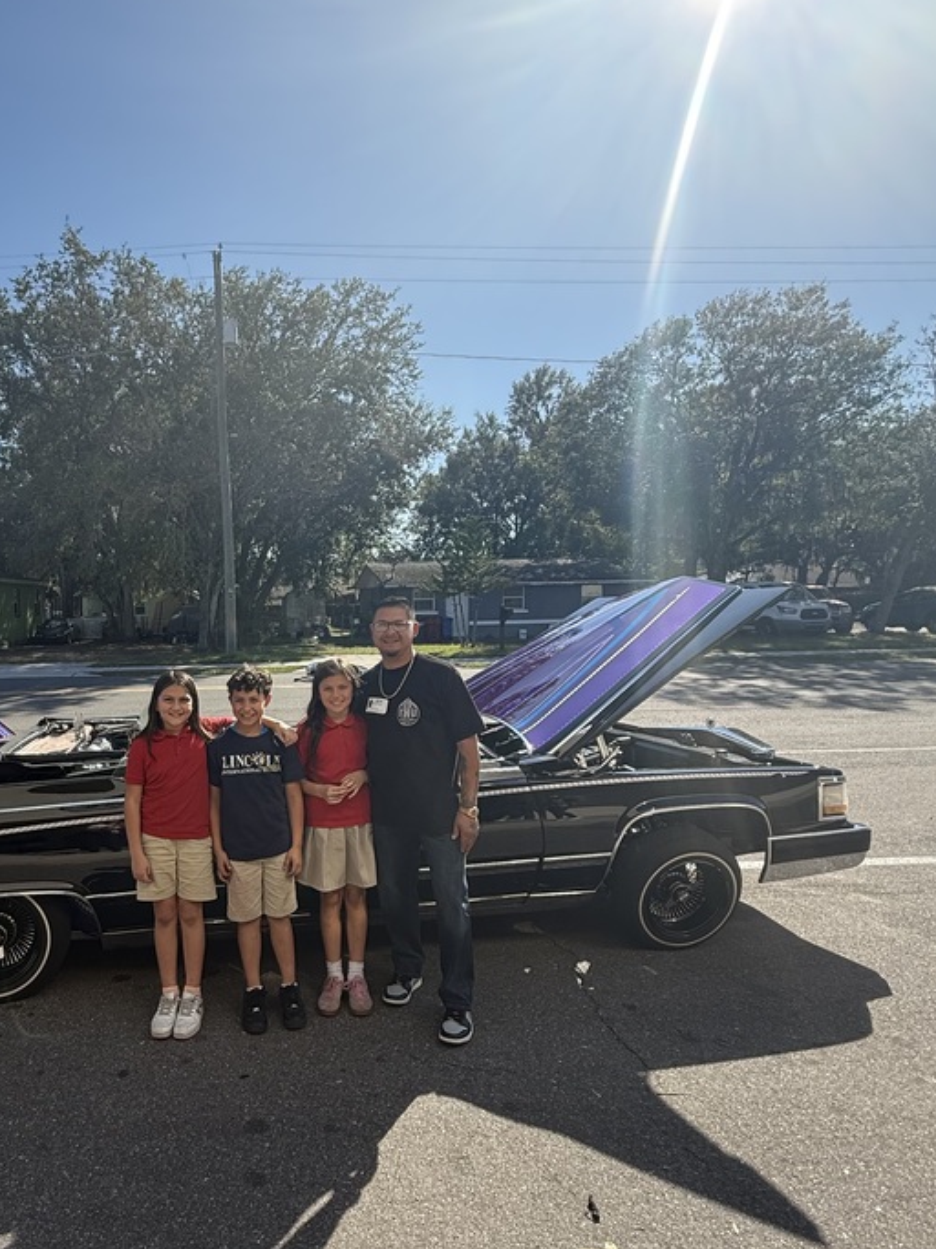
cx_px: 258
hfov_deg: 60.6
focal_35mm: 21
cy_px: 677
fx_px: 757
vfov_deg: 78.8
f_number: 2.2
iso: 64
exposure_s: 1/1125
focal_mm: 2.22
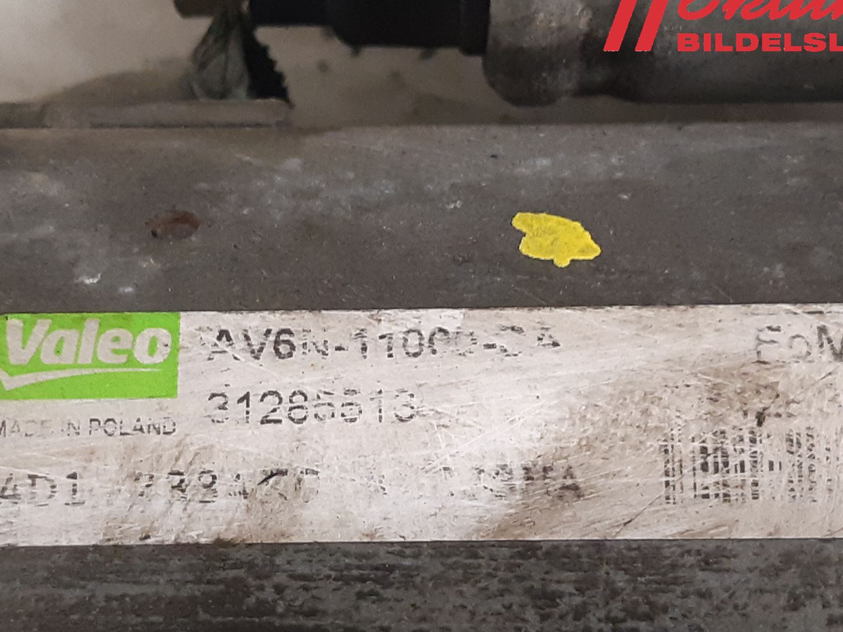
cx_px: 376
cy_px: 383
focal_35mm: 35
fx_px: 852
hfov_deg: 52.5
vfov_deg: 40.5
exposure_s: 1/33
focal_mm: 3.93
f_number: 1.7
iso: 250
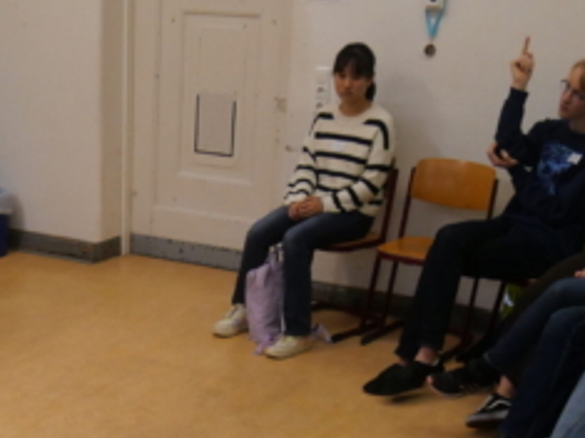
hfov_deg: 27.7
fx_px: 1165
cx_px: 127
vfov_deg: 20.5
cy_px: 452
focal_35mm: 69
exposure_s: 1/60
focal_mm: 15
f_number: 5
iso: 1600
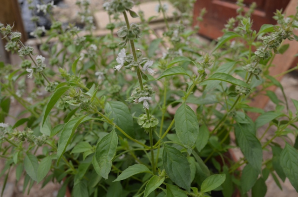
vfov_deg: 36.7
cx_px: 149
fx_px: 297
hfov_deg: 53.2
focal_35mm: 36
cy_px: 98
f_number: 6.3
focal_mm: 24
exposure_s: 1/160
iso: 200
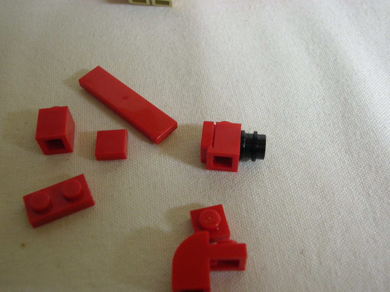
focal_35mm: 42
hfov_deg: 44.8
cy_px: 146
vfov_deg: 34.3
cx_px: 195
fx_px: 473
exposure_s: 1/5
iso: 90
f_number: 3
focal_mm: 7.1
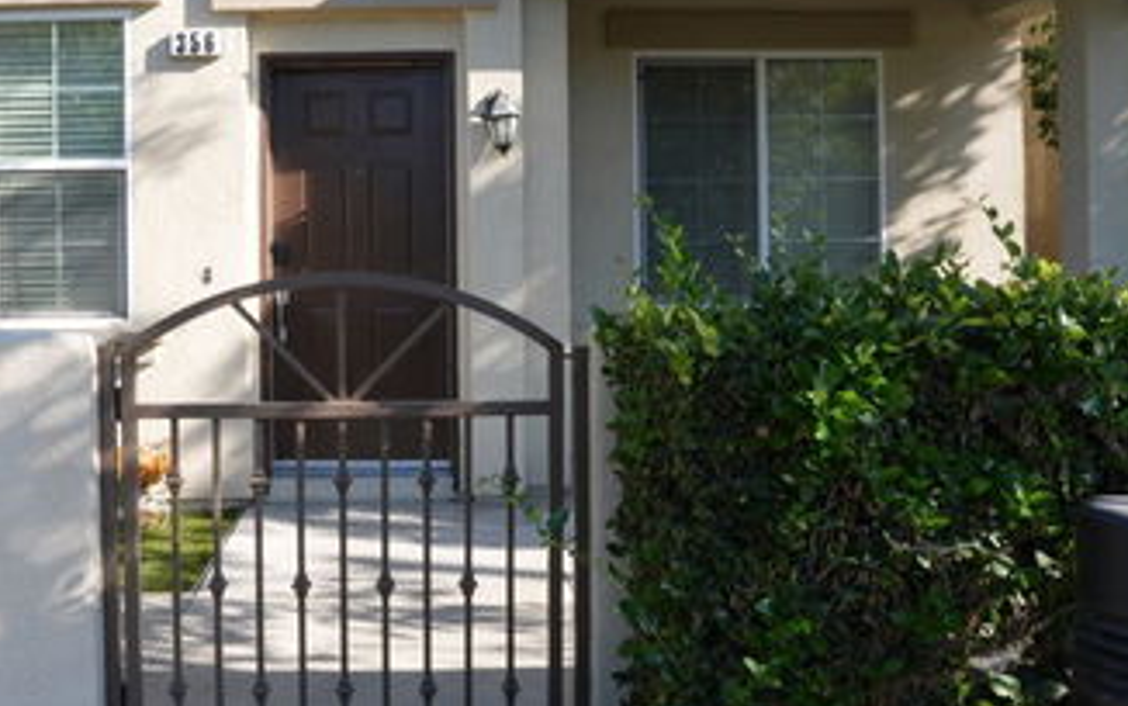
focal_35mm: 36
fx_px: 1107
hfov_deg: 53.0
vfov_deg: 35.2
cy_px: 280
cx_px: 382
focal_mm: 24
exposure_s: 1/30
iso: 320
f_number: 22
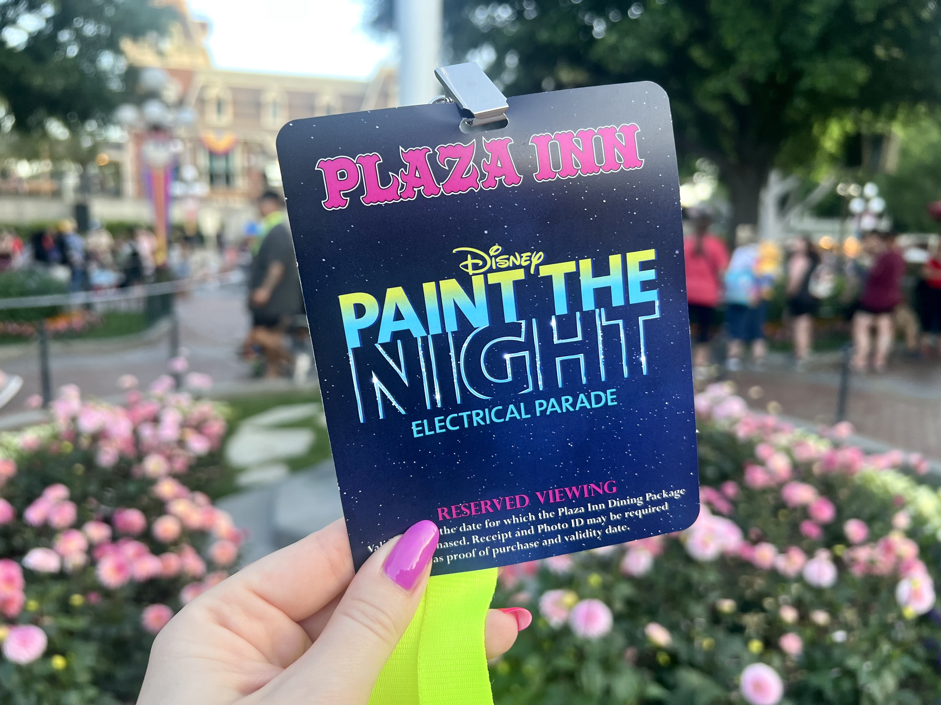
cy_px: 352
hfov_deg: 67.3
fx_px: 707
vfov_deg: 53.1
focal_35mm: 26
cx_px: 470
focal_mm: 5.7
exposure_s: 1/121
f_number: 1.5
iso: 80
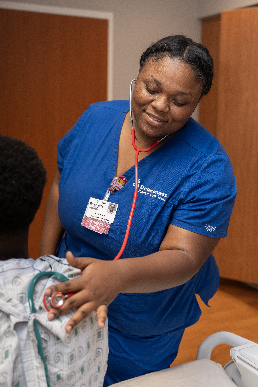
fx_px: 442
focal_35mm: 41
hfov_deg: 32.6
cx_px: 129
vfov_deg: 47.3
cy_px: 194
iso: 200
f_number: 2.8
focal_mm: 41.1
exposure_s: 1/200
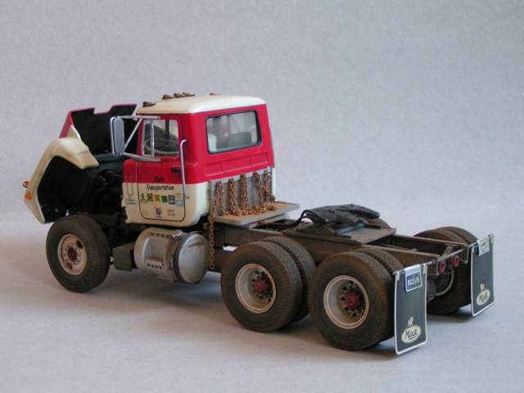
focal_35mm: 63
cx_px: 262
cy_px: 196
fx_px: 954
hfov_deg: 30.7
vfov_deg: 23.3
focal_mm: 9.7
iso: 200
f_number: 3.2
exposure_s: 1/30
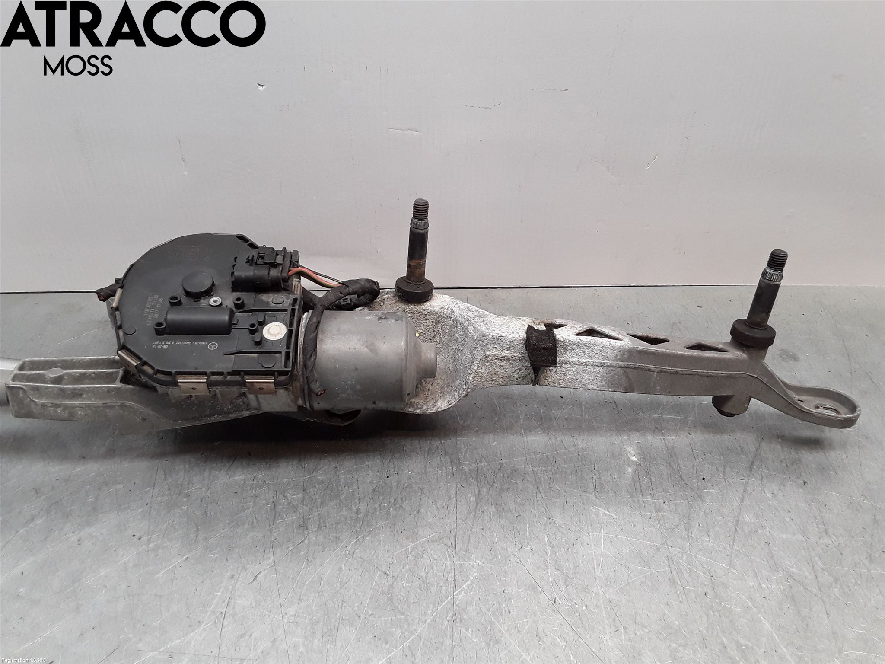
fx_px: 716
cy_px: 332
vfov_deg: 49.7
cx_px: 442
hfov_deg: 63.4
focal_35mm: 28
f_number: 1.9
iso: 64
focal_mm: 2.91
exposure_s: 1/100
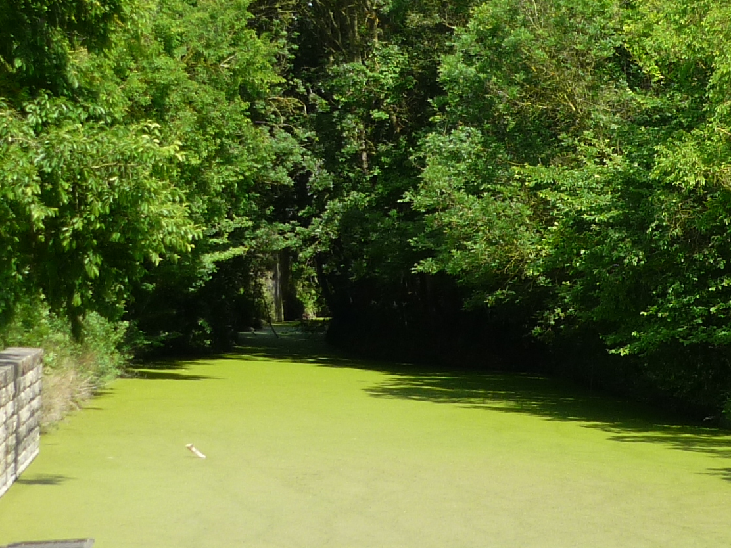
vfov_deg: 10.7
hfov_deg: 14.3
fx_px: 2914
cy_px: 171
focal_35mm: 138
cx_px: 483
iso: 100
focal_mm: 7.8
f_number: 3.1
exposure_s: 1/500
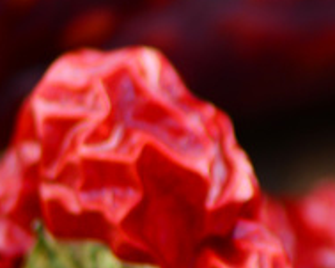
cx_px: 830
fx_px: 8740
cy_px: 291
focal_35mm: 882
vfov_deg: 1.8
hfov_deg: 2.2
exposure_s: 1/125
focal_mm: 105
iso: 100
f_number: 3
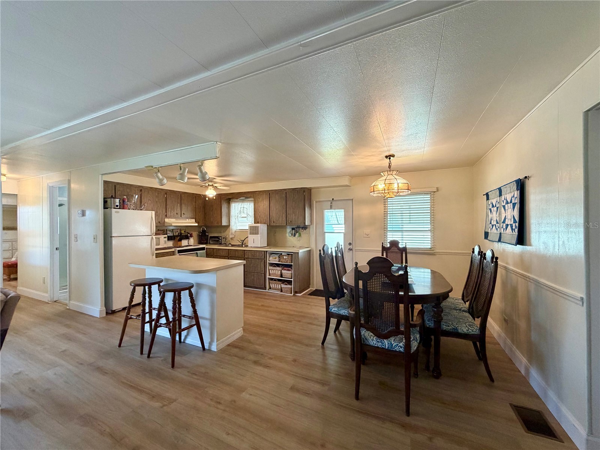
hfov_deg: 102.1
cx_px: 300
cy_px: 225
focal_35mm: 14
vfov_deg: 85.7
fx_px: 243
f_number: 2.2
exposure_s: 1/120
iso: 250
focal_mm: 2.22
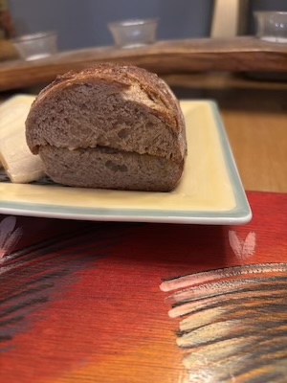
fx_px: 287
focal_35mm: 26
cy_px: 192
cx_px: 144
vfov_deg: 67.3
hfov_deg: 53.1
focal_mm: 5.96
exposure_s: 1/30
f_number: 1.6
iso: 500
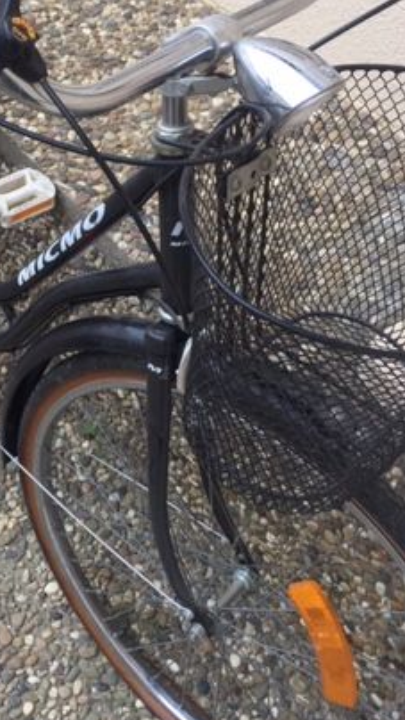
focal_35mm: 50
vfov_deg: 41.1
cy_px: 283
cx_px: 95
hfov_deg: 23.7
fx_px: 955
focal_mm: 4.15
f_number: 2.2
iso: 50
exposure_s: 1/100
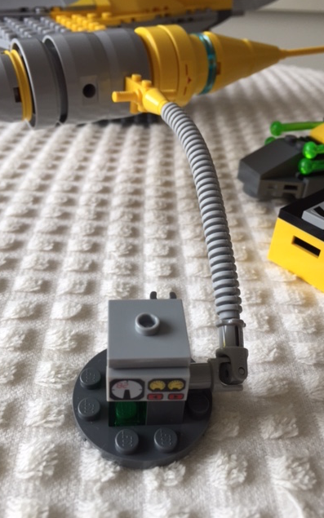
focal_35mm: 31
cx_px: 160
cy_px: 259
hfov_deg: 40.6
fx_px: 438
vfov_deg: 61.2
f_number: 2.2
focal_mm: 4.15
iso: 32
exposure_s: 1/60
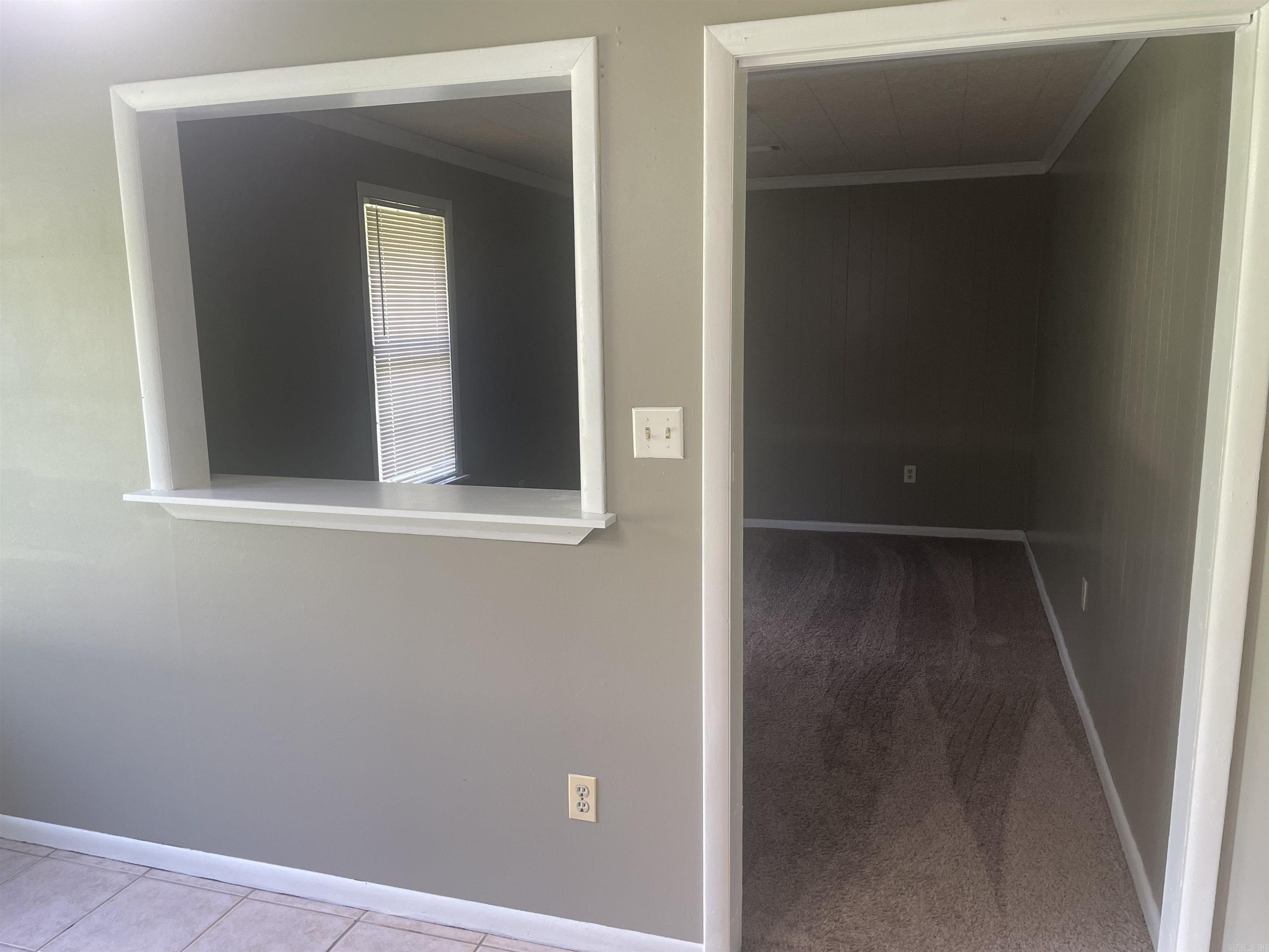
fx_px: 953
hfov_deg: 67.3
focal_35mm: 26
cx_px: 634
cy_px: 476
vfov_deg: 53.1
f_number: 1.6
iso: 100
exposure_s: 1/120
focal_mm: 4.2
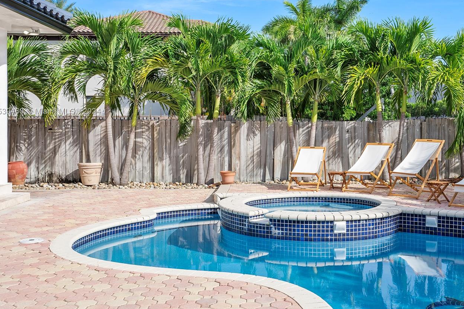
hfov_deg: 43.4
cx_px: 280
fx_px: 580
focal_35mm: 45
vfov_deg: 29.7
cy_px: 112
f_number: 10
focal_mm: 35
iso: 100
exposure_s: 1/160
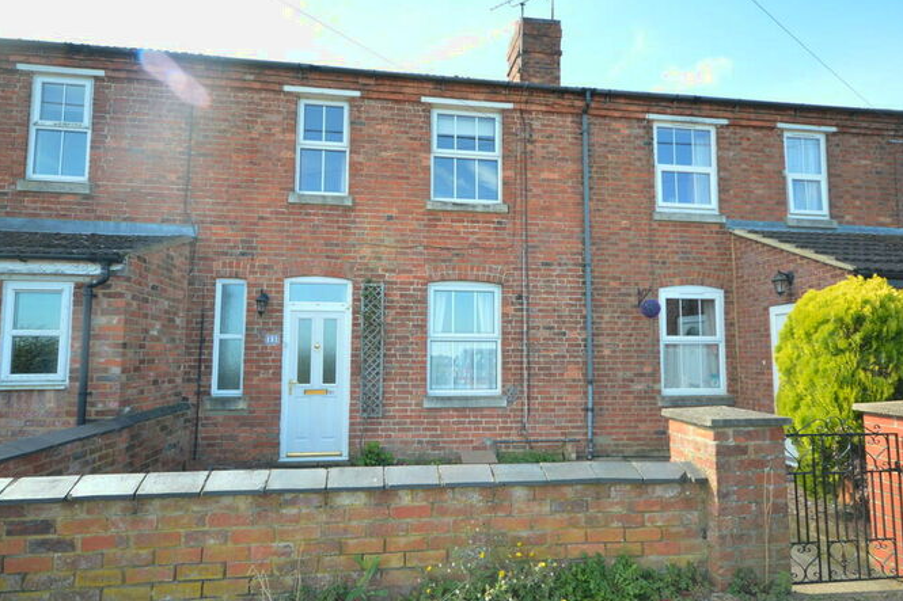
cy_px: 309
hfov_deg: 82.5
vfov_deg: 60.6
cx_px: 449
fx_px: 515
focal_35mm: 21
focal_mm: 13
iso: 220
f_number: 5.6
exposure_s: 1/125
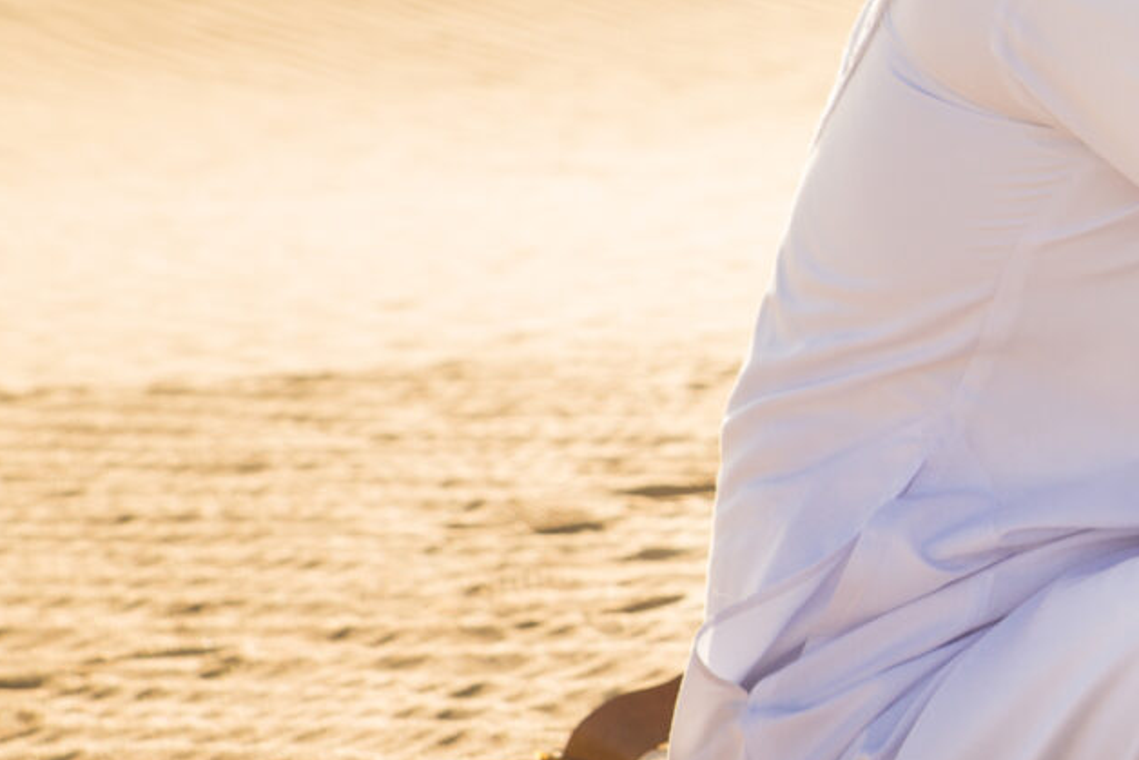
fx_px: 6709
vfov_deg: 6.5
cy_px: 155
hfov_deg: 9.1
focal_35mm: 212
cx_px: 2285
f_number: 5
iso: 100
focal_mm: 52
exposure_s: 1/250
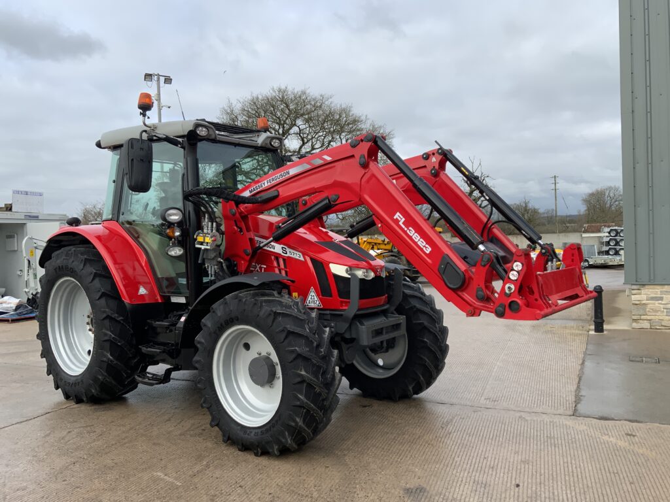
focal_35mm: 29
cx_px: 335
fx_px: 561
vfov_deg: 48.2
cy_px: 251
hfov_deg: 61.7
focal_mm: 3
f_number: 1.8
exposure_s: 1/898
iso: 16
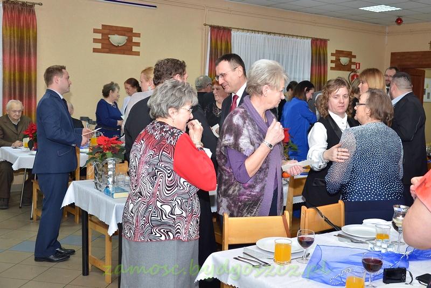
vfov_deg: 35.5
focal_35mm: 38
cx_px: 216
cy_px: 144
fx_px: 449
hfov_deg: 51.3
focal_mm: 25
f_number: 4
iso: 800
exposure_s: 1/125
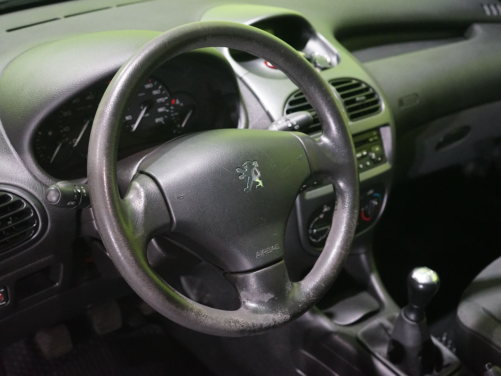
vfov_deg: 31.5
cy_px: 190
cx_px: 225
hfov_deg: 41.2
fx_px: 666
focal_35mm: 46
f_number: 4.5
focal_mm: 42
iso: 6400
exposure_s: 1/80
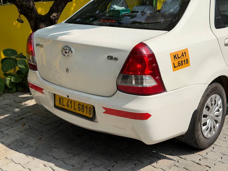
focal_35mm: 48
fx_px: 316
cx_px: 114
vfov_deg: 30.3
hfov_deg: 39.7
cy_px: 86
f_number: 1.78
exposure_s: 1/6024
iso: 64
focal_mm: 6.76
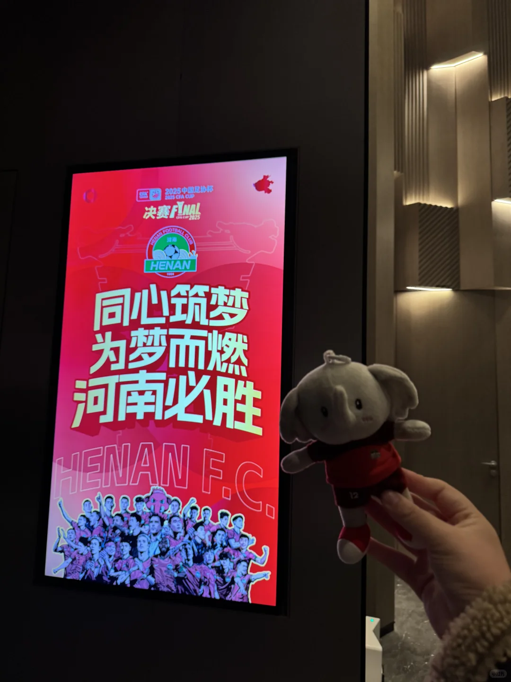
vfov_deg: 71.6
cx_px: 256
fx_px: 472
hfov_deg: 56.8
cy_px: 341
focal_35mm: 24
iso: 200
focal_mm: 6.76
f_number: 1.78
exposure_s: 1/80
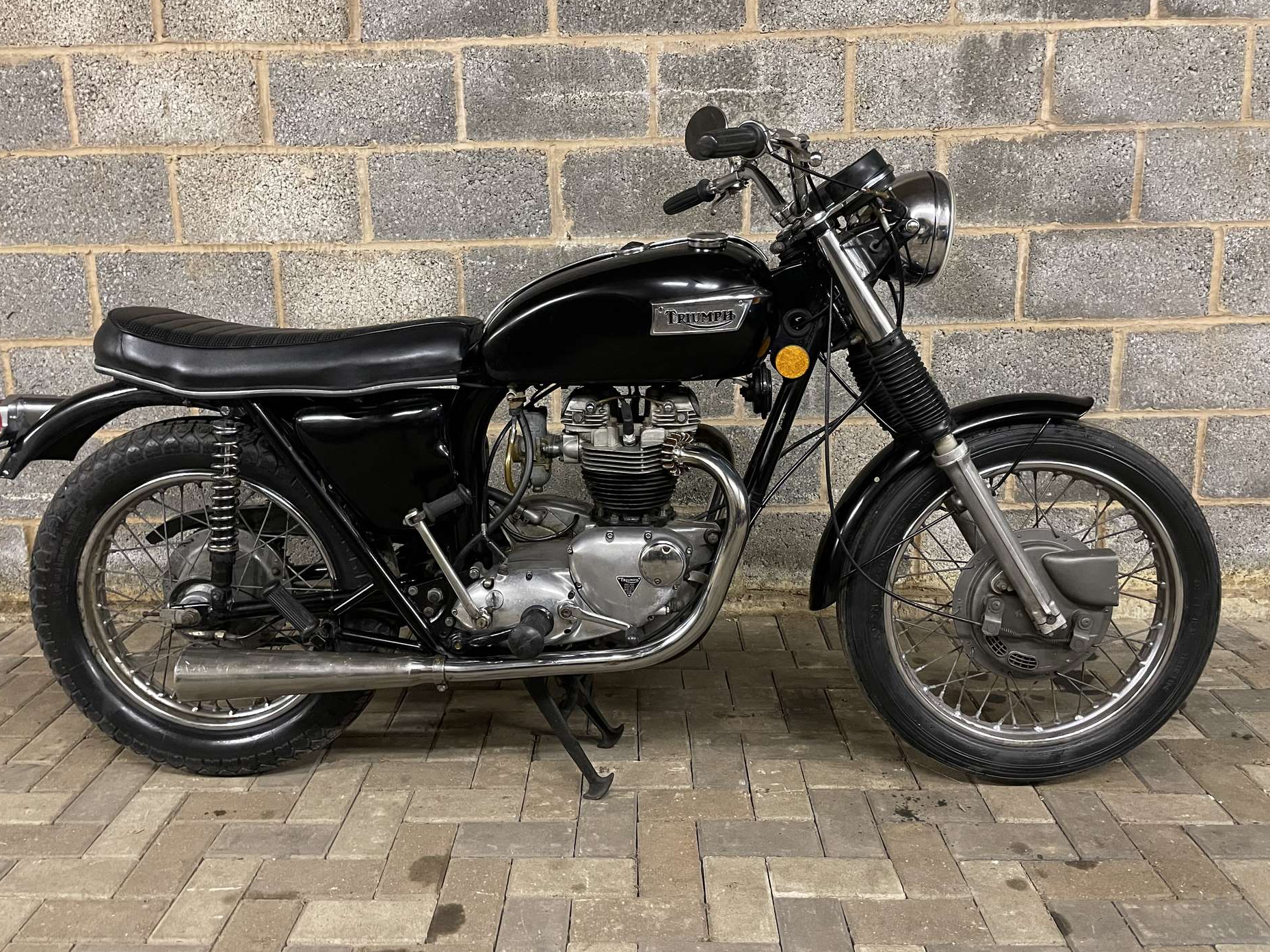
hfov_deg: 63.4
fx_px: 1027
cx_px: 614
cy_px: 454
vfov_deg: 49.7
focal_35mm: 28
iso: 500
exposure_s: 1/25
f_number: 1.6
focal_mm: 4.2
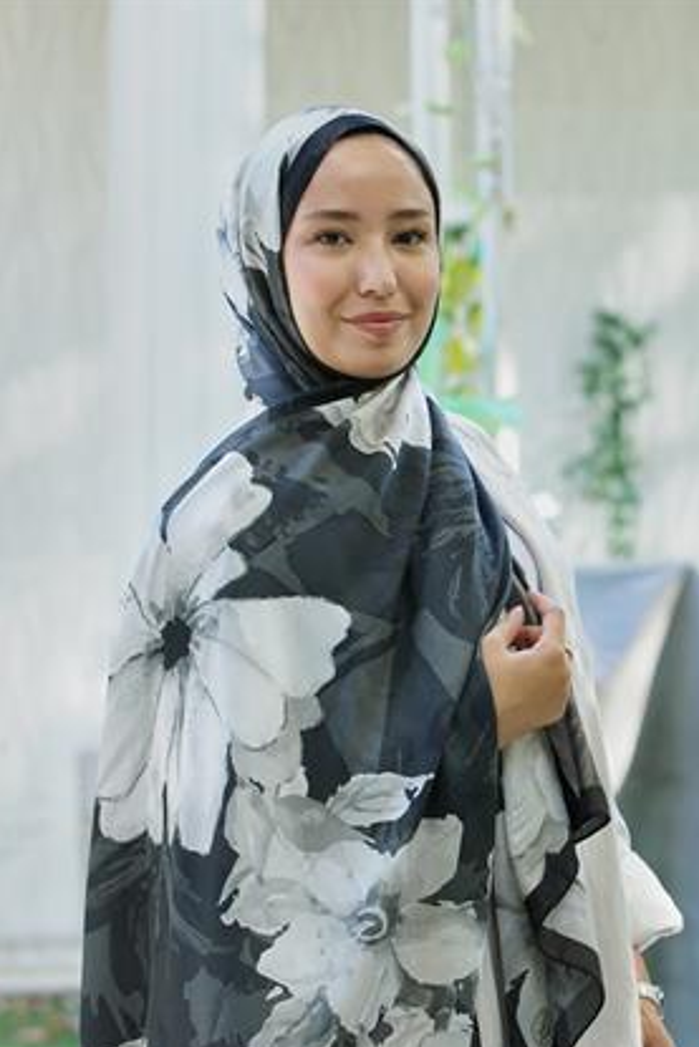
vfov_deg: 17.9
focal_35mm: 114
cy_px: 575
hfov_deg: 12.0
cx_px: 368
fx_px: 3317
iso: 500
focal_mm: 102
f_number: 5.6
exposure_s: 1/125
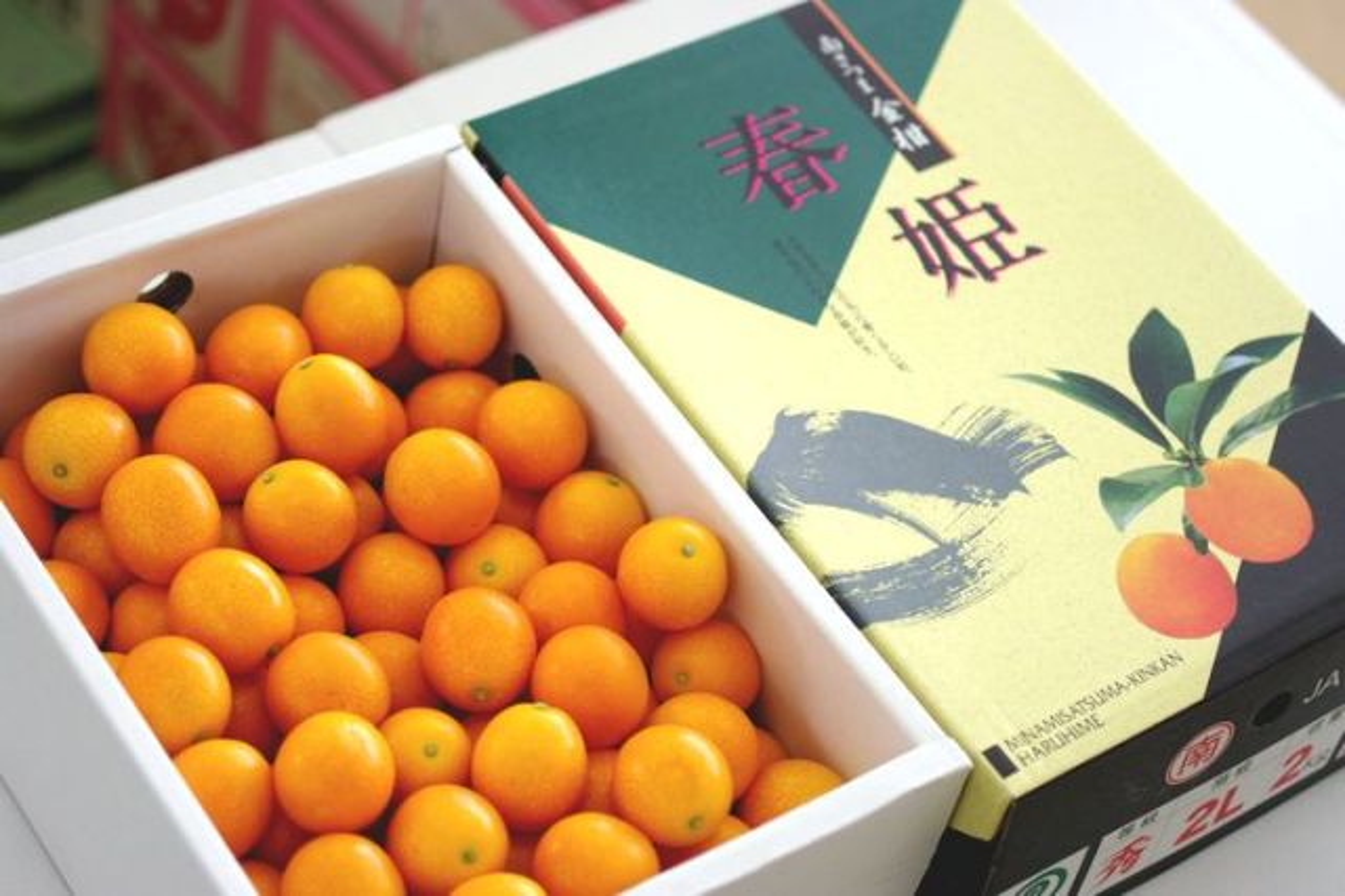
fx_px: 2801
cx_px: 672
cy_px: 448
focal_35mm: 75
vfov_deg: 18.2
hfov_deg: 27.0
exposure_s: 1/125
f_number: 3.5
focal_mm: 50
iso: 200
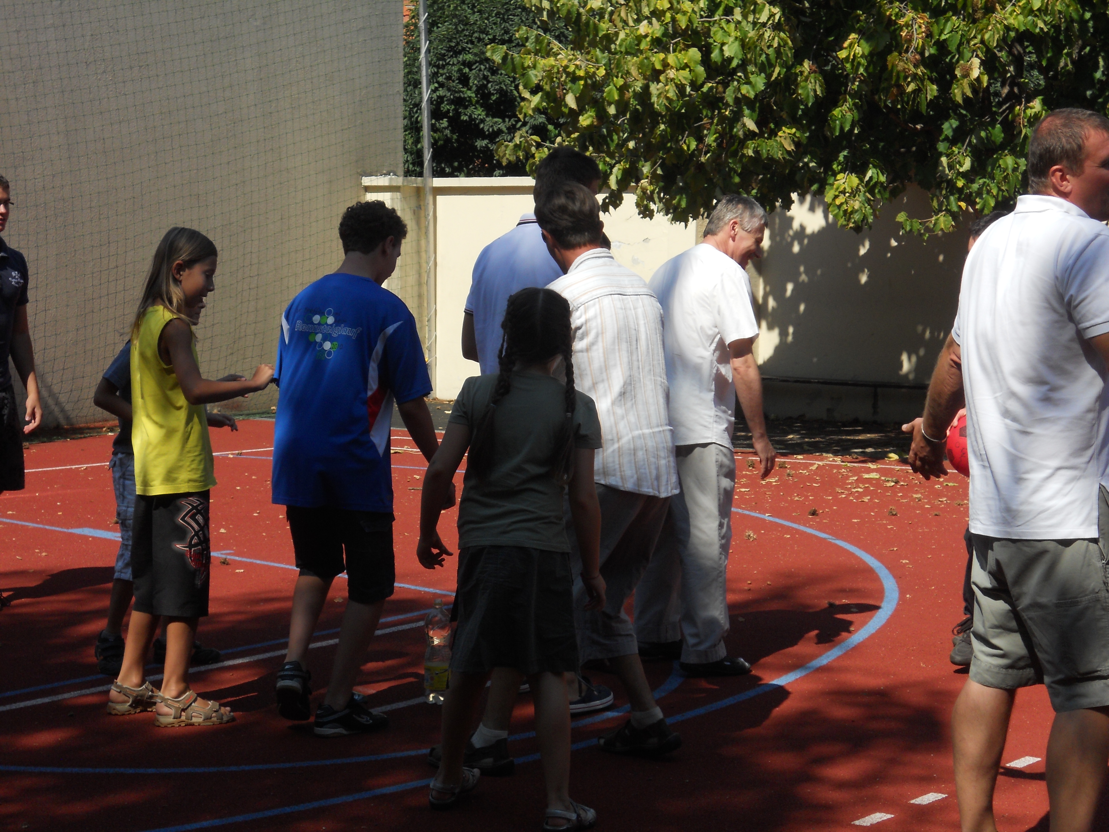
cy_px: 416
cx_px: 554
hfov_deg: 25.3
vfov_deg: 19.1
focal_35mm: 77
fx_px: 2467
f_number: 5.9
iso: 80
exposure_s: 1/400
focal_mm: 13.9
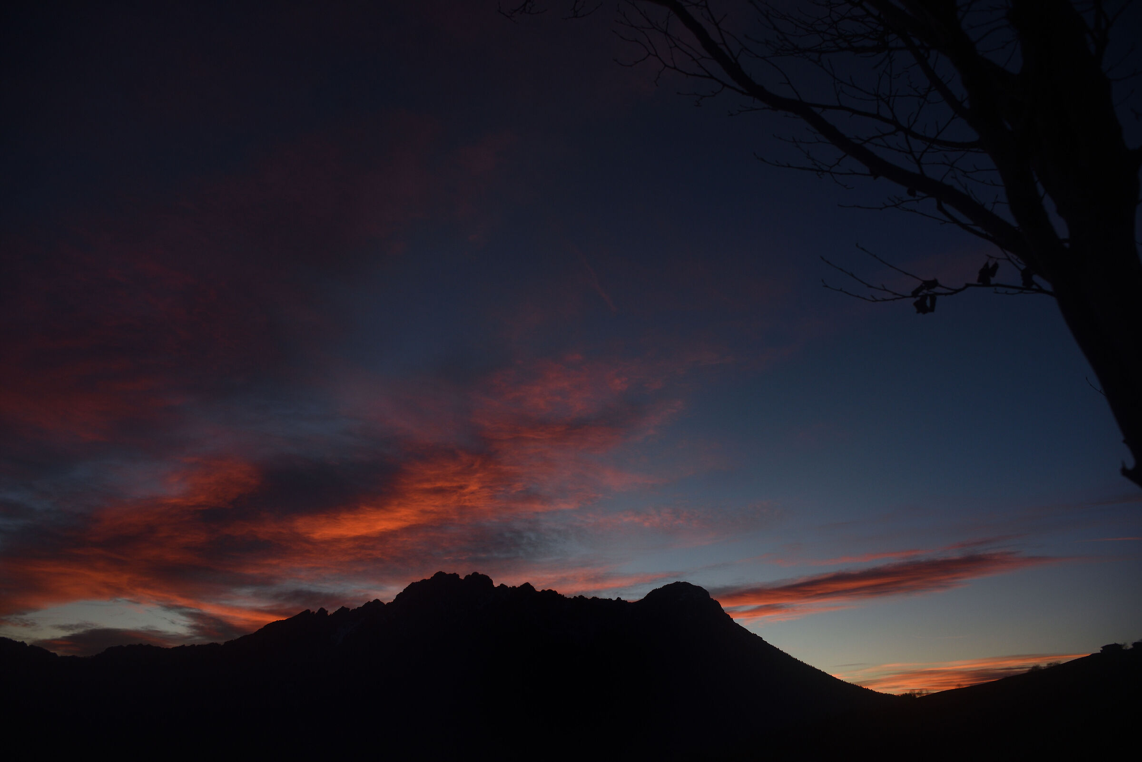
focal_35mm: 24
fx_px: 762
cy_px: 381
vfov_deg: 53.2
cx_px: 571
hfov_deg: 73.7
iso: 400
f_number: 8
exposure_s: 1/200
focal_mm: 24
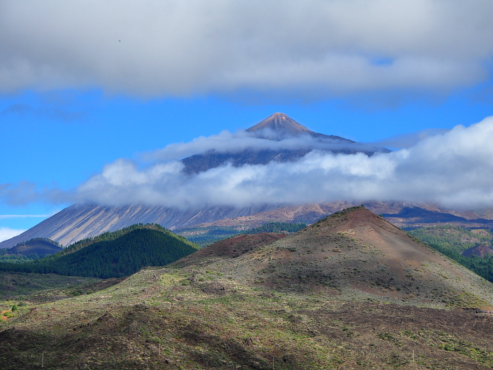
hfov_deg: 15.0
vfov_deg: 11.3
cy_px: 184
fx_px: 1866
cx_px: 275
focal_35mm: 131
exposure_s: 1/1000
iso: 400
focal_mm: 80
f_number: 8
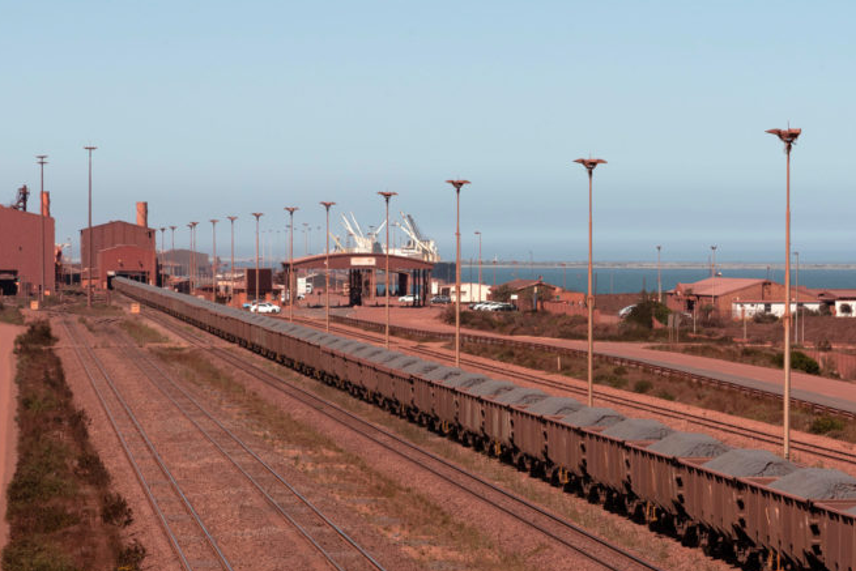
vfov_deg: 8.3
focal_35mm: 165
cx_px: 537
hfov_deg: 12.4
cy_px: 333
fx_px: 3924
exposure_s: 1/500
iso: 320
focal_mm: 120
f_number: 13
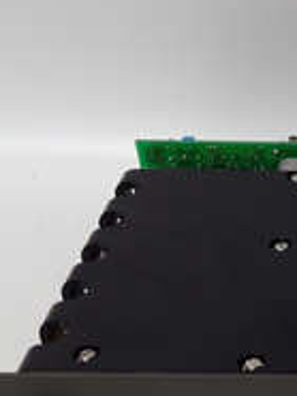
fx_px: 834
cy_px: 307
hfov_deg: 18.2
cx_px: 429
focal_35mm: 73
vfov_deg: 26.3
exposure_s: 1/33
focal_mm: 3.79
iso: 231
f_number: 2
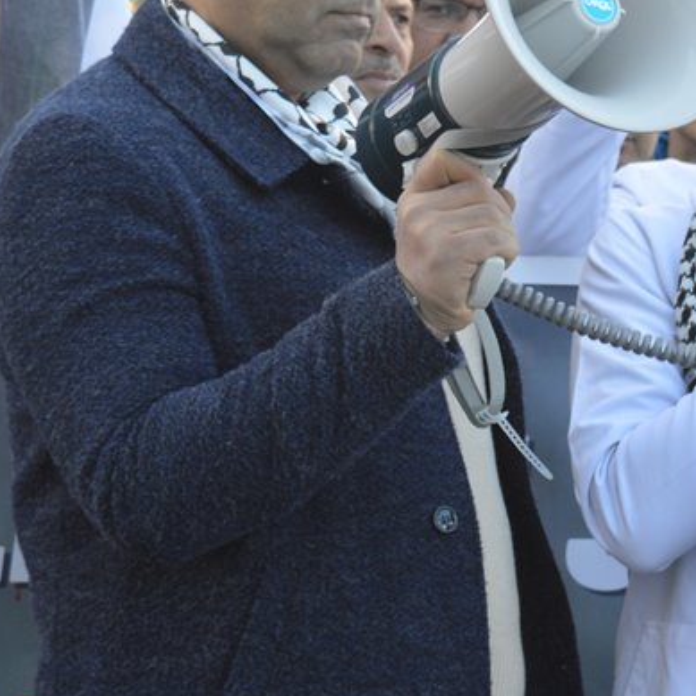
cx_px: 644
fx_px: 3662
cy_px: 410
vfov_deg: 10.9
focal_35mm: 161
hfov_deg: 10.8
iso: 320
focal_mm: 36
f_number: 5.6
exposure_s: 1/125
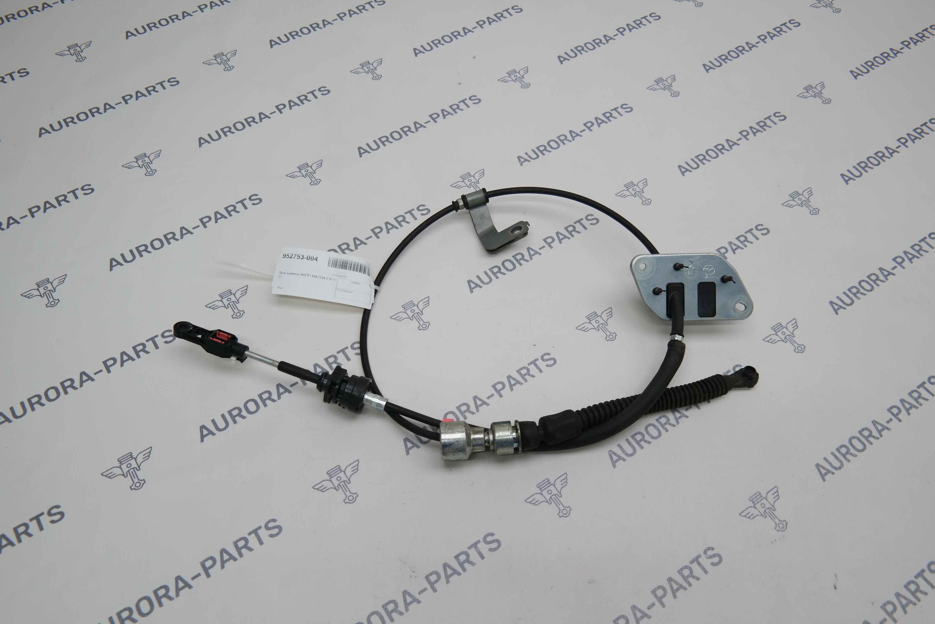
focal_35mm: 27
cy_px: 312
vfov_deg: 47.9
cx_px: 468
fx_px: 701
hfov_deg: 67.4
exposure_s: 1/80
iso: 100
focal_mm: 18
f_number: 3.5
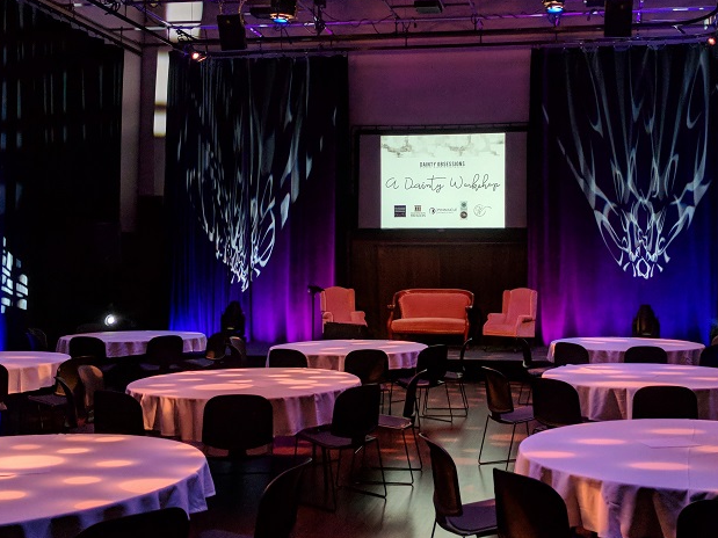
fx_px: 892
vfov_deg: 33.4
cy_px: 208
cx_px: 437
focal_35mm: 43
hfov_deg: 43.6
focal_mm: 4.67
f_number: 2
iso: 292
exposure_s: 1/120
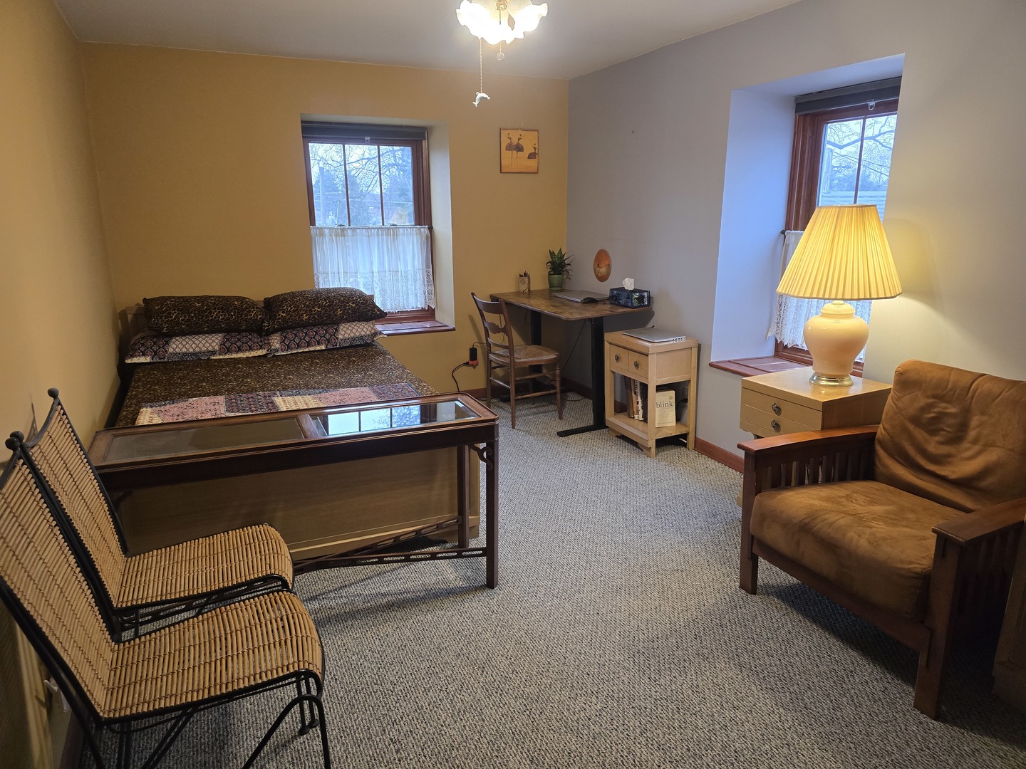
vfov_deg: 58.9
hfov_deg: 73.9
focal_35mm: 23
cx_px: 513
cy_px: 384
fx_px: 682
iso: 500
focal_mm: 6.3
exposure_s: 1/120
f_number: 1.7
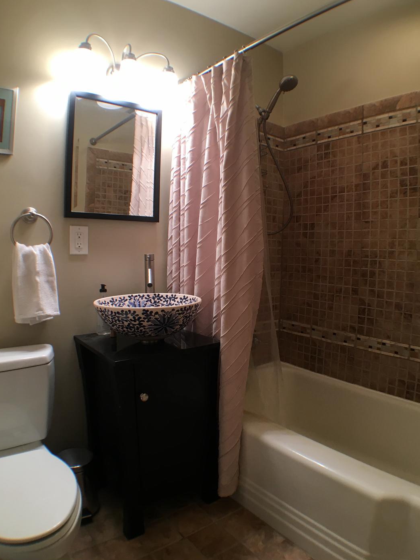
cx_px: 222
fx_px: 518
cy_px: 288
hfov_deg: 44.1
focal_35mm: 32
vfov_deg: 56.8
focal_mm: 4.15
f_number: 2.2
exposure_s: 1/30
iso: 64
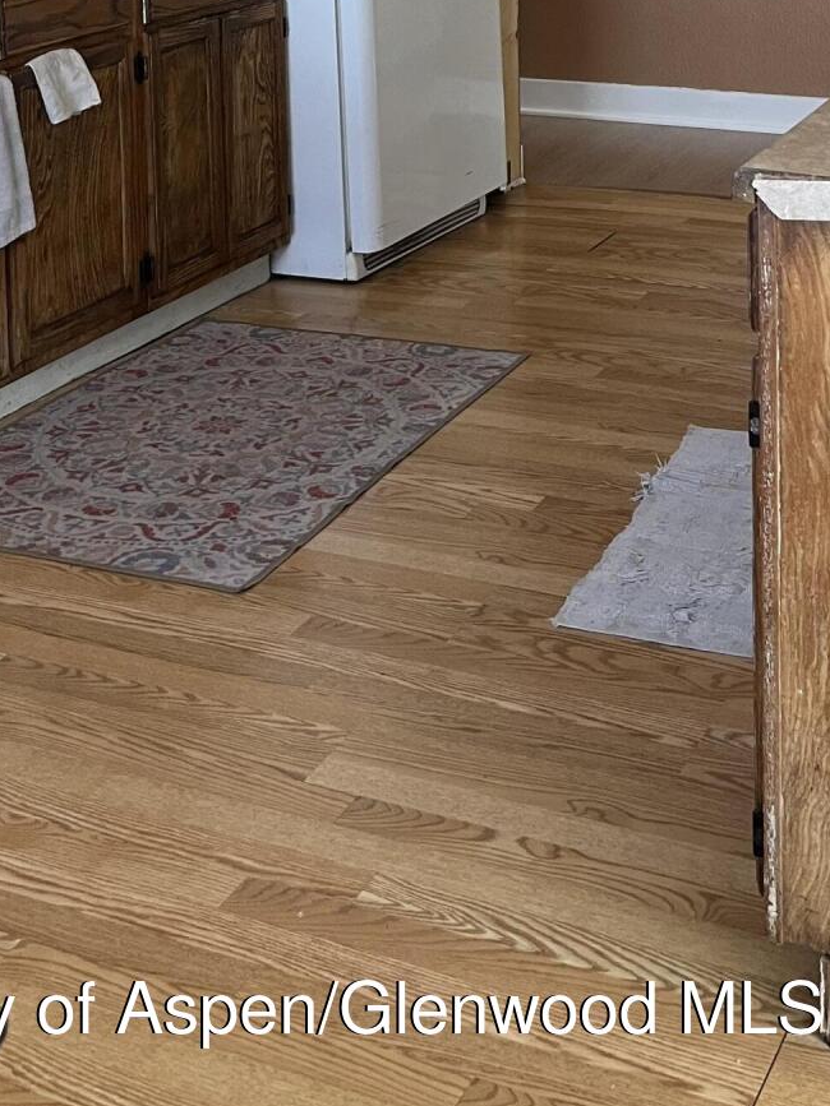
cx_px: 462
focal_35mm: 60
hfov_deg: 24.4
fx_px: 1919
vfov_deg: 28.8
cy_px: -151
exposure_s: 1/68
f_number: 1.6
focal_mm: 5.1
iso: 125
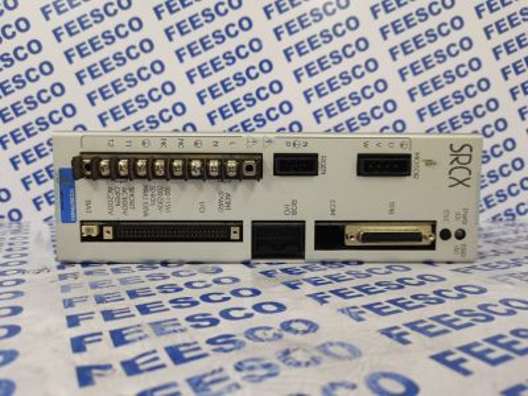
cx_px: 264
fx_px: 397
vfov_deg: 53.1
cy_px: 198
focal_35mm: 26
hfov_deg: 67.3
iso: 400
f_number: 1.8
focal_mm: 5.58
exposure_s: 1/30
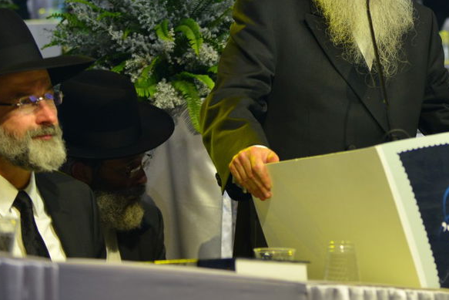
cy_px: -35
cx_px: 381
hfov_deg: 12.2
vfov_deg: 8.1
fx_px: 2096
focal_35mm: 168
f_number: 2.8
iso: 640
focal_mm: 70
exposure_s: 1/250
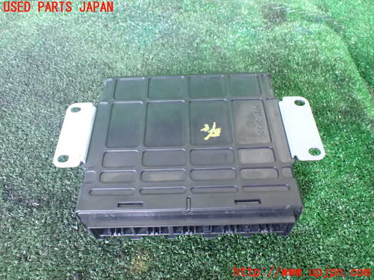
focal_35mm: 30
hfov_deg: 60.0
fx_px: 324
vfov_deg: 46.8
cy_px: 140
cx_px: 187
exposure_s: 1/30
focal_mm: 5.4
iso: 1250
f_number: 2.3
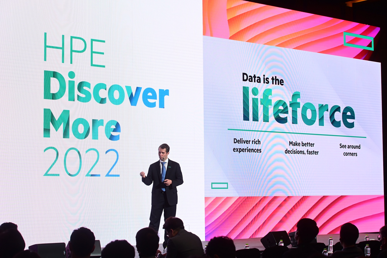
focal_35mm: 78
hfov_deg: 26.0
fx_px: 838
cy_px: 129
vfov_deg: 17.5
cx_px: 194
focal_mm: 78
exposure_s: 1/80
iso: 1600
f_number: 8
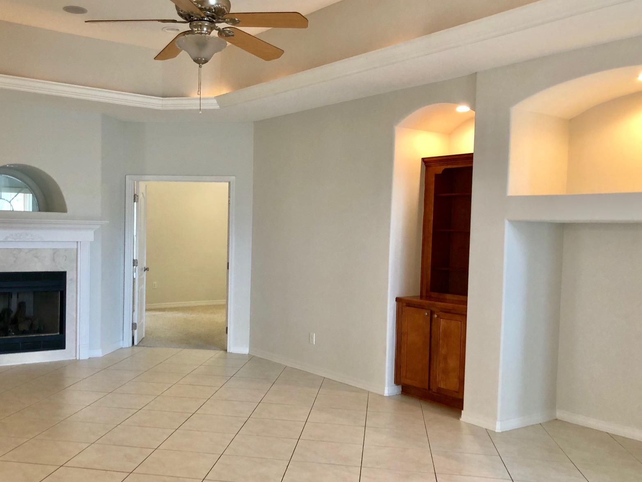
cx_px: 250
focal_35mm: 36
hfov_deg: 50.9
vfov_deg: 39.6
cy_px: 267
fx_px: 668
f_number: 1.8
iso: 40
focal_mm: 4
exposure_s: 1/15
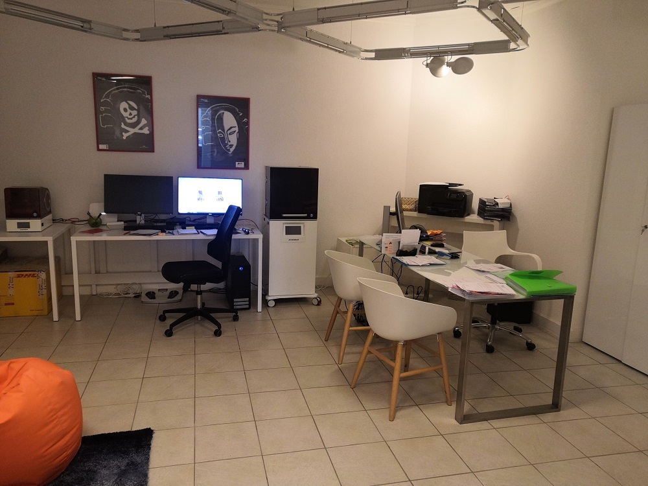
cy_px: 243
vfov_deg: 51.4
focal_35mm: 27
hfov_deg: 65.3
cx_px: 324
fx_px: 505
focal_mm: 3.95
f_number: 1.8
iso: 320
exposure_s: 1/50
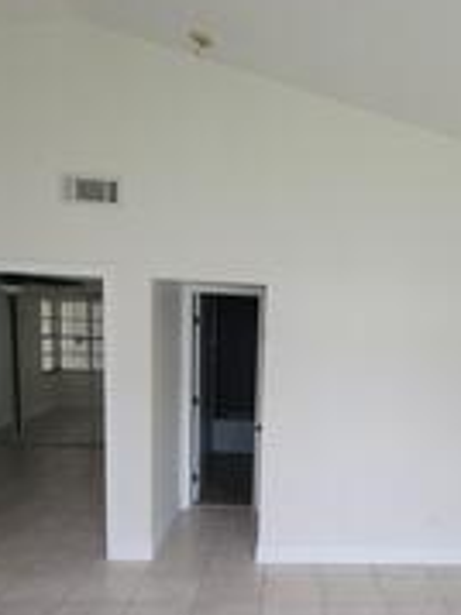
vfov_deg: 60.1
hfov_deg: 46.7
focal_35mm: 29
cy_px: 416
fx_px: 516
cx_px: 337
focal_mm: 2.2
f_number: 2.2
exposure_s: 1/40
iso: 320
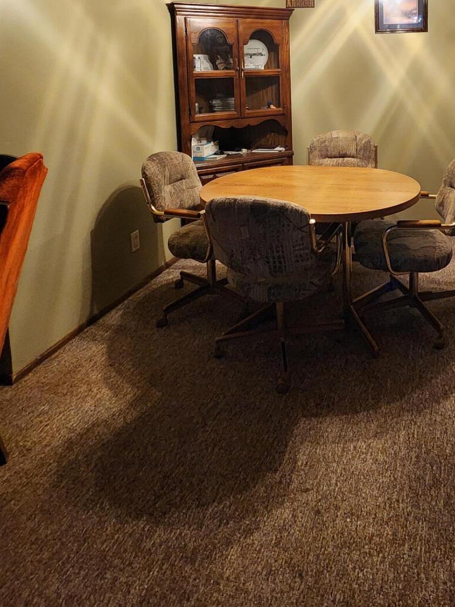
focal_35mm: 25
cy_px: 114
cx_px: 374
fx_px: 438
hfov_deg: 51.0
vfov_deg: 62.9
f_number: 2.2
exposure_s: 1/30
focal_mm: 2.2
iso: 500
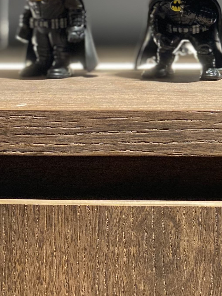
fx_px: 658
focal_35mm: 77
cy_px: -16
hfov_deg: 18.6
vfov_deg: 24.0
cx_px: 228
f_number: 1.8
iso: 320
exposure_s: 1/50
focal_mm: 4.25
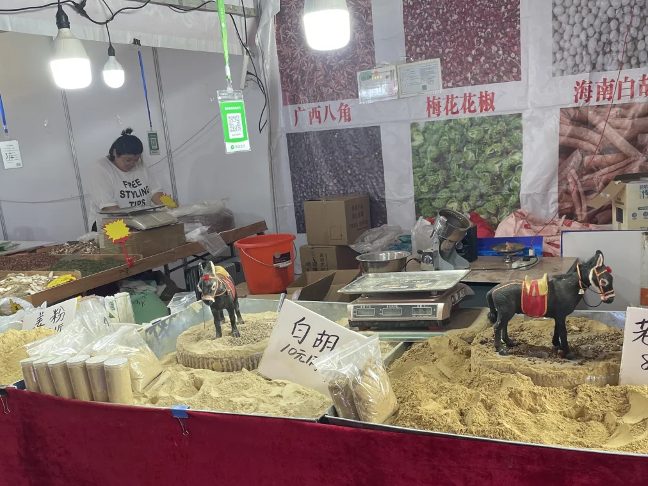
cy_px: 291
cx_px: 359
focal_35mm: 37
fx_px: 693
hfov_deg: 50.0
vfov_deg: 38.5
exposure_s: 1/100
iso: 80
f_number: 1.6
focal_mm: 4.2
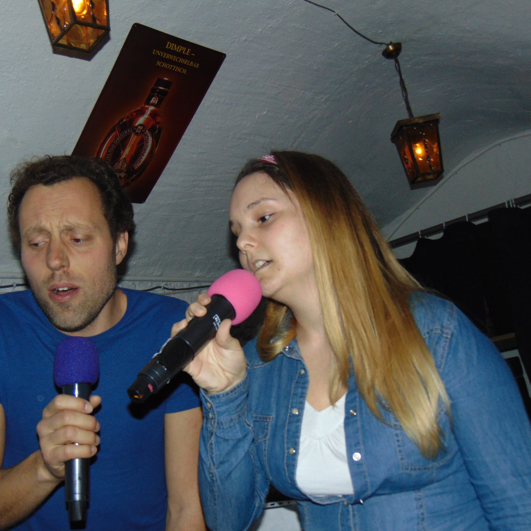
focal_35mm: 46
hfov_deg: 36.6
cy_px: 266
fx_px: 798
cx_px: 211
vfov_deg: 36.8
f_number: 3.3
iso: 200
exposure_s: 1/60
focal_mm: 6.9
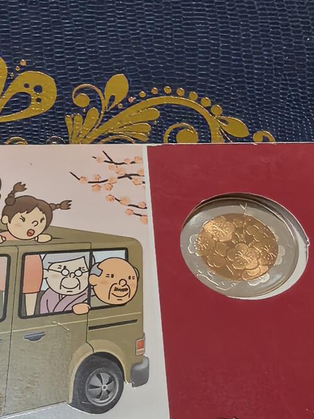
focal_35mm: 65
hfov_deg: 21.6
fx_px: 787
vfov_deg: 28.3
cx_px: -14
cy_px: 401
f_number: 2.2
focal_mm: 1.68
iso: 200
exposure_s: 1/33.3
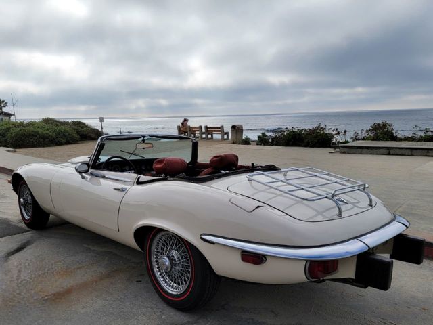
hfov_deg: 71.6
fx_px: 300
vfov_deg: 56.8
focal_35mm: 24
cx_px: 216
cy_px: 162
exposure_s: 1/1667
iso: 16
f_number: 1.8
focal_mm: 6.7
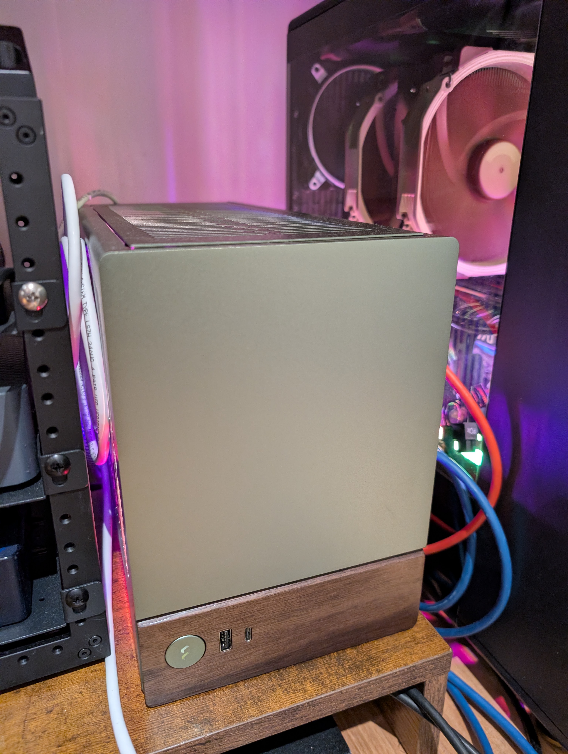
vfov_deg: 71.5
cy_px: 377
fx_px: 524
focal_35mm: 24
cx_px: 284
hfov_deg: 56.9
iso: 942
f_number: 1.68
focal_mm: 6.9
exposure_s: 1/44
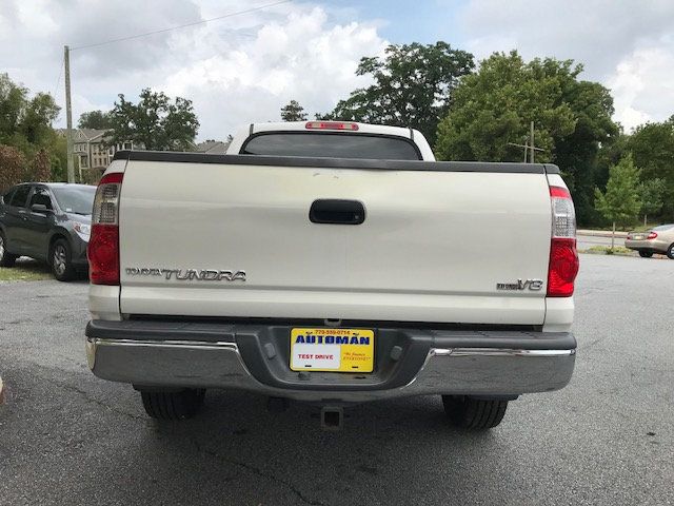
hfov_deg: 63.4
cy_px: 253
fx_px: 545
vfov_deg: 49.7
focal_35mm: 28
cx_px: 337
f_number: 1.8
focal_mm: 3.99
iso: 20
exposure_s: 1/2283
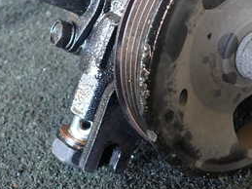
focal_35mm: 58
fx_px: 422
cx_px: 139
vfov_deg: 24.2
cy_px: 6
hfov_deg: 33.2
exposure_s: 1/40
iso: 200
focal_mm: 4.5
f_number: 2
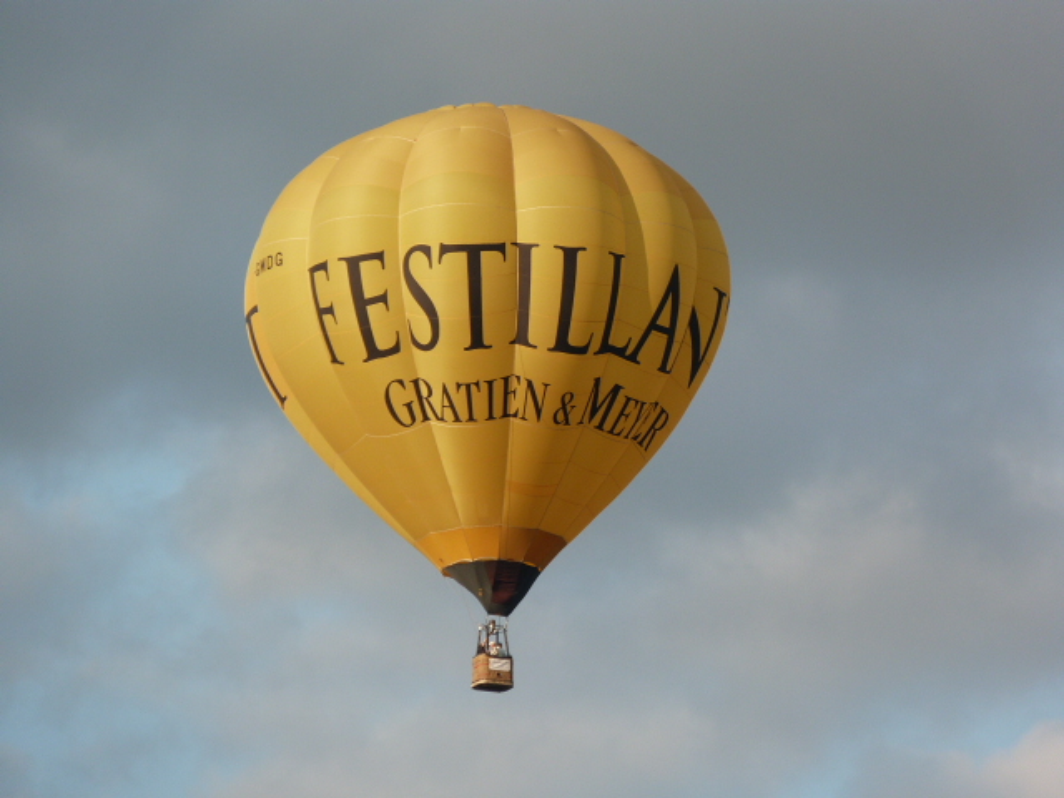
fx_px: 10420
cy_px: 399
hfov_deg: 5.8
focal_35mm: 339
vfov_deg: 4.4
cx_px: 532
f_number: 4.1
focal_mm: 61
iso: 80
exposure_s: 1/160
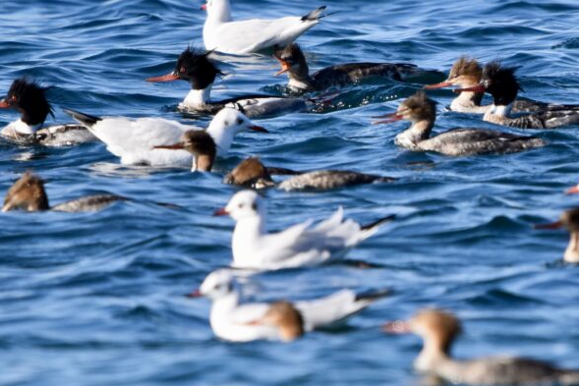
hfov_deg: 1.3
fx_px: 25175
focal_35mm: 1565
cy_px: 126
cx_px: 426
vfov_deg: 0.9
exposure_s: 1/1250
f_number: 6.3
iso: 400
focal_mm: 600
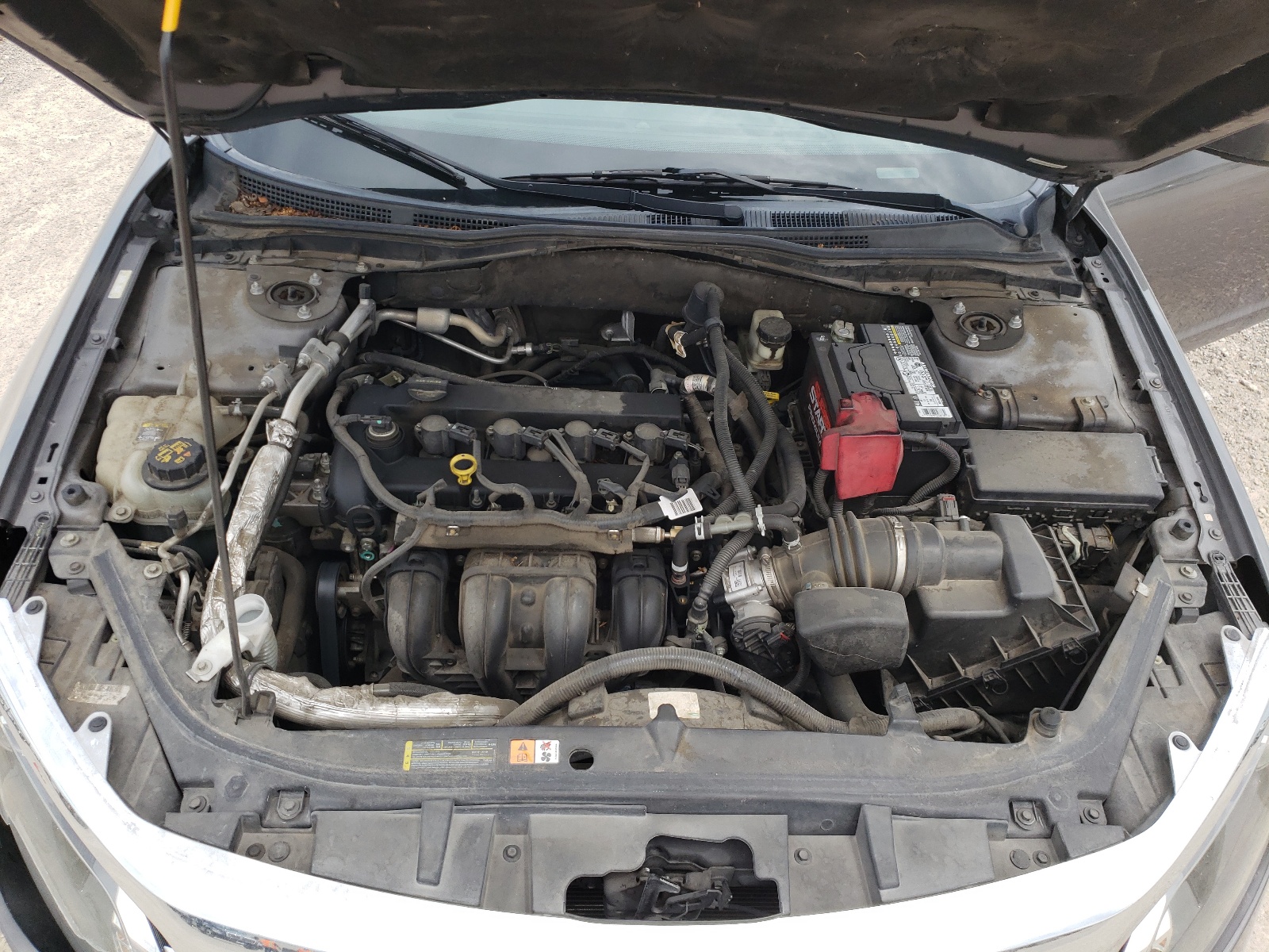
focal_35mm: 26
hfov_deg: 67.3
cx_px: 634
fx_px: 953
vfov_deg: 53.1
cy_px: 476
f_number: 1.5
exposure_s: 1/1111
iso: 50
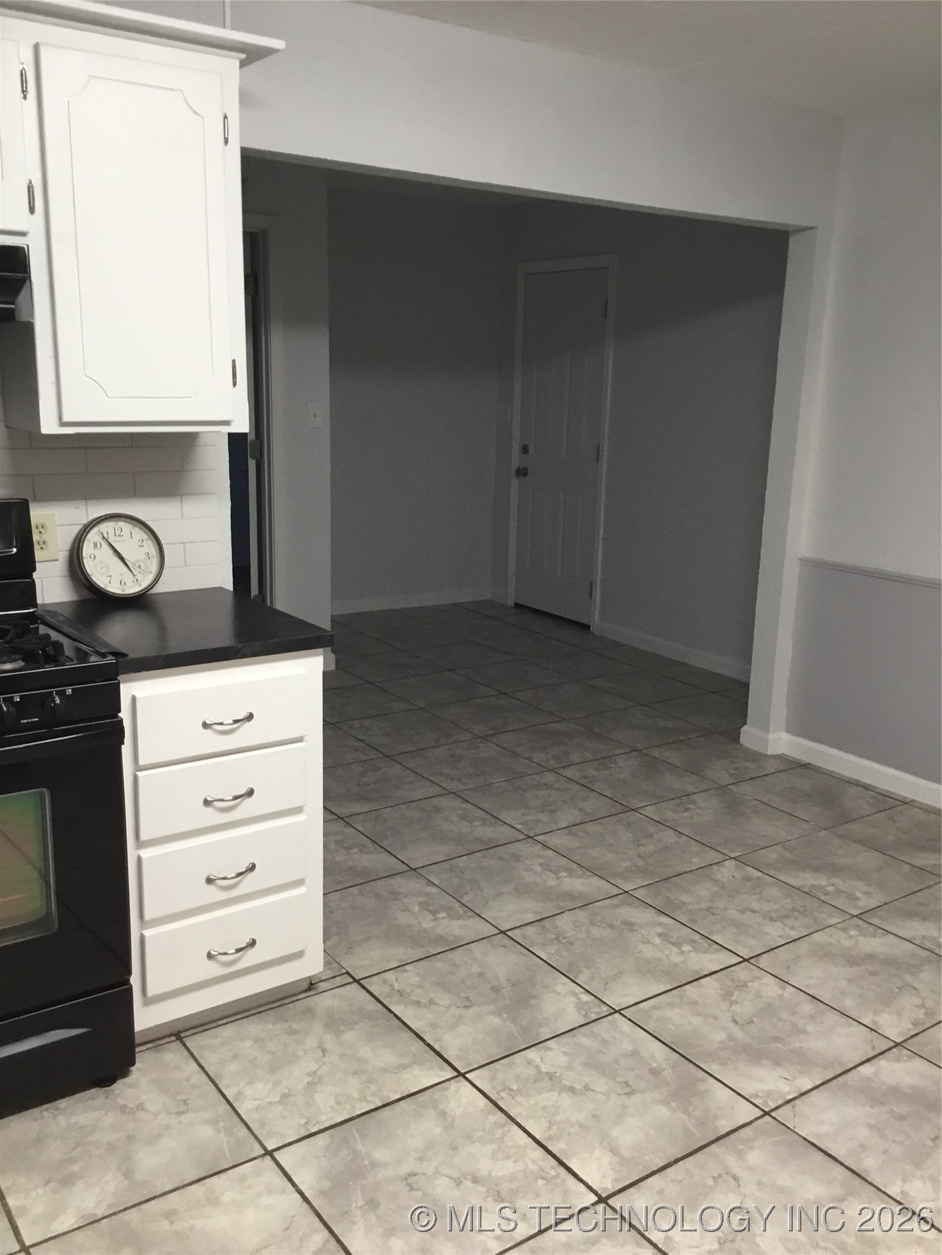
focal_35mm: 31
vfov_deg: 58.4
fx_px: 1125
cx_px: 471
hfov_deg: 45.4
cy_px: 628
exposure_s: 1/30
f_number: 2.4
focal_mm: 3.3
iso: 80
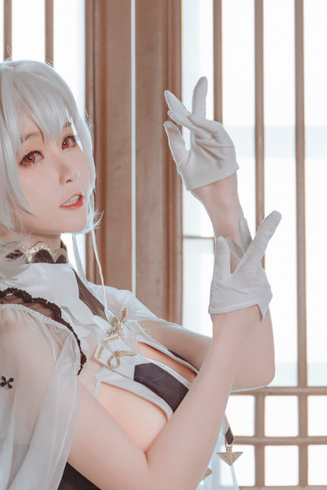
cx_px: 68
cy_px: 273
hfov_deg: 7.9
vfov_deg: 11.9
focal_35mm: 173
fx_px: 2354
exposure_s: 1/100
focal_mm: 47
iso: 200
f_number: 2.8
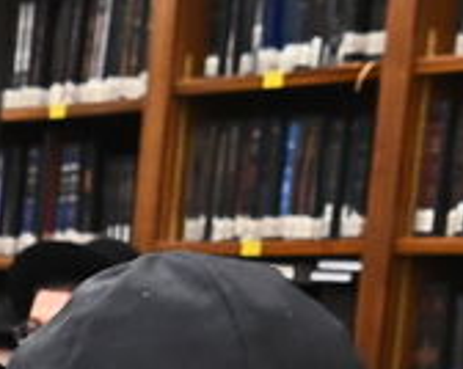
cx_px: -998
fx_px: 3641
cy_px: 1013
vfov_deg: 5.5
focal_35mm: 266
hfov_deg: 6.5
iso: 3200
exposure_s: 1/200
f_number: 5
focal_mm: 34
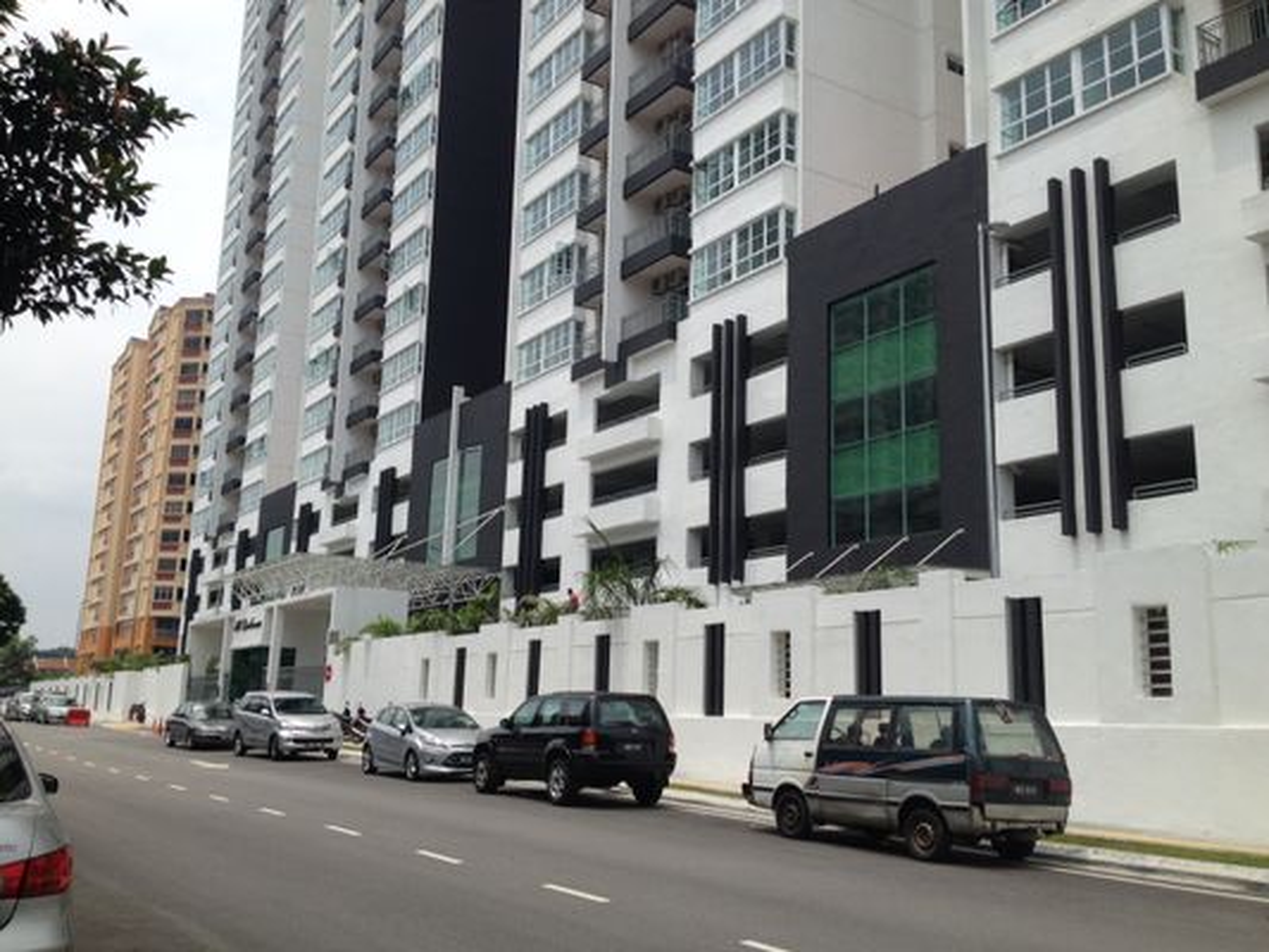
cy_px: 476
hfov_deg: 52.6
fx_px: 1283
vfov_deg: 40.7
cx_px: 634
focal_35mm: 35
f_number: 2.4
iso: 50
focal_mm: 4.28
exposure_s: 1/1783
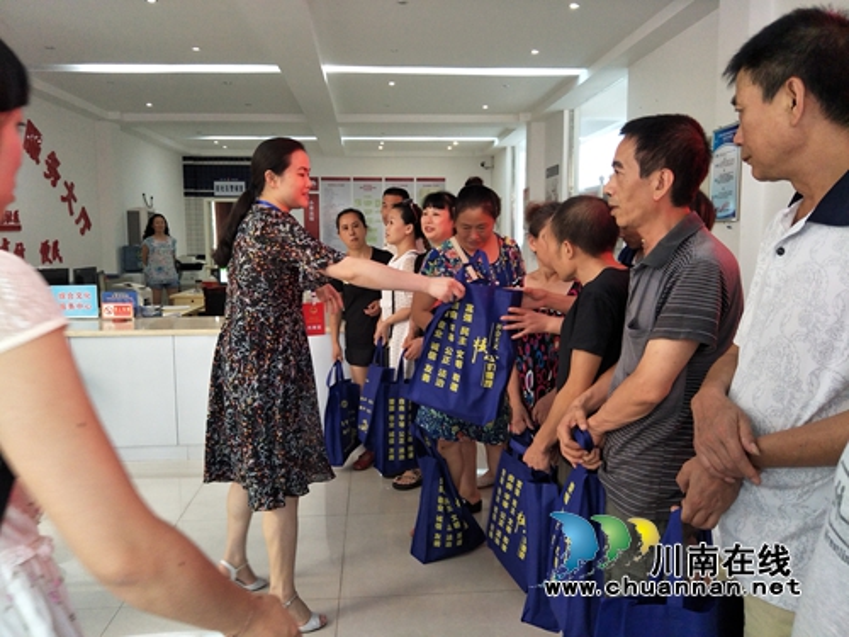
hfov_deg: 71.6
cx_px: 424
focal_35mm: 24
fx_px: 589
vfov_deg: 56.8
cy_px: 318
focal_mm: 4.1
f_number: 1.7
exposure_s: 1/33
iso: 144
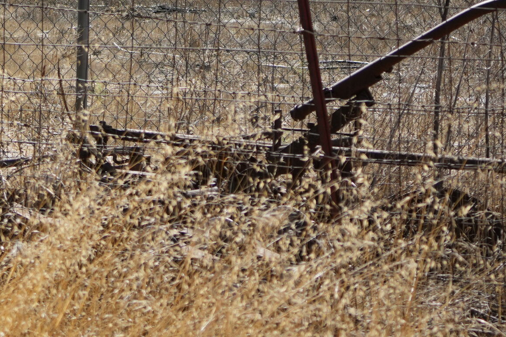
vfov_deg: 7.2
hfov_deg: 10.9
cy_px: -230
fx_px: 2628
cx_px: -22
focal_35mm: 187
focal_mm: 50
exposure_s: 1/2500
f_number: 4.5
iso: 500
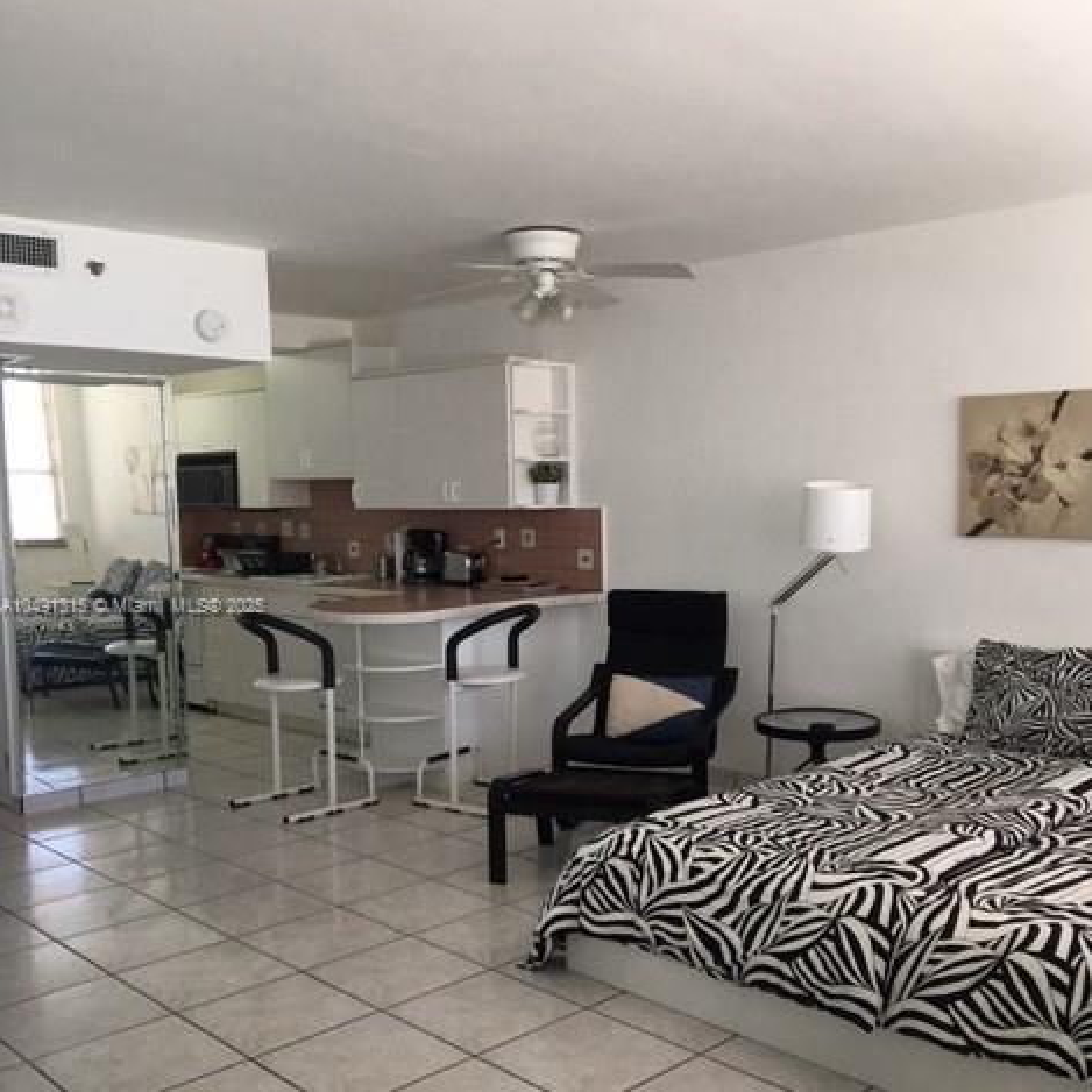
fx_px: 1249
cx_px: 556
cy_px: 608
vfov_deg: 47.1
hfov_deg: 47.2
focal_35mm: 35
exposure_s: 1/30
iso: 40
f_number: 2.2
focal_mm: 4.15
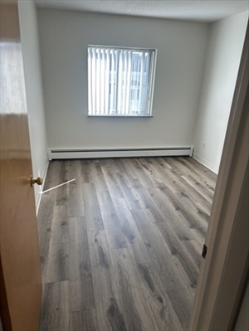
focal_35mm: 26
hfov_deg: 53.1
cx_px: 124
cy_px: 166
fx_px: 249
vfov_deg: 67.3
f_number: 1.5
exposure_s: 1/120
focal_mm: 5.7
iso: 32
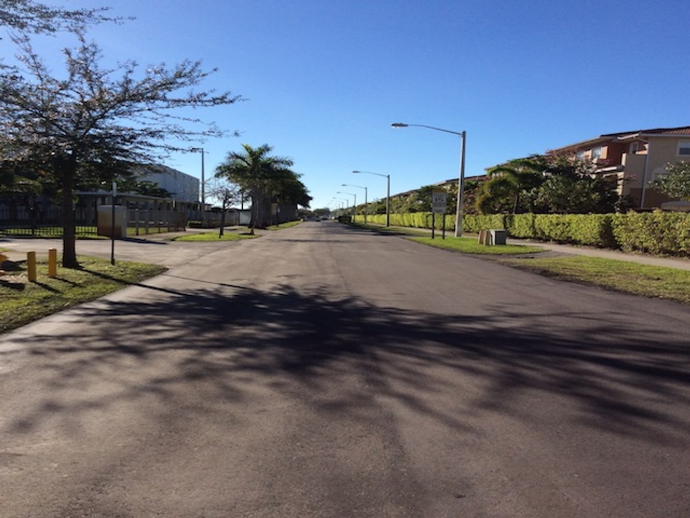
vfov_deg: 43.0
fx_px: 658
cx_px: 345
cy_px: 259
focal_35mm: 33
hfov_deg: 55.3
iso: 32
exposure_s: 1/1845
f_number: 2.4
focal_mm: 3.3
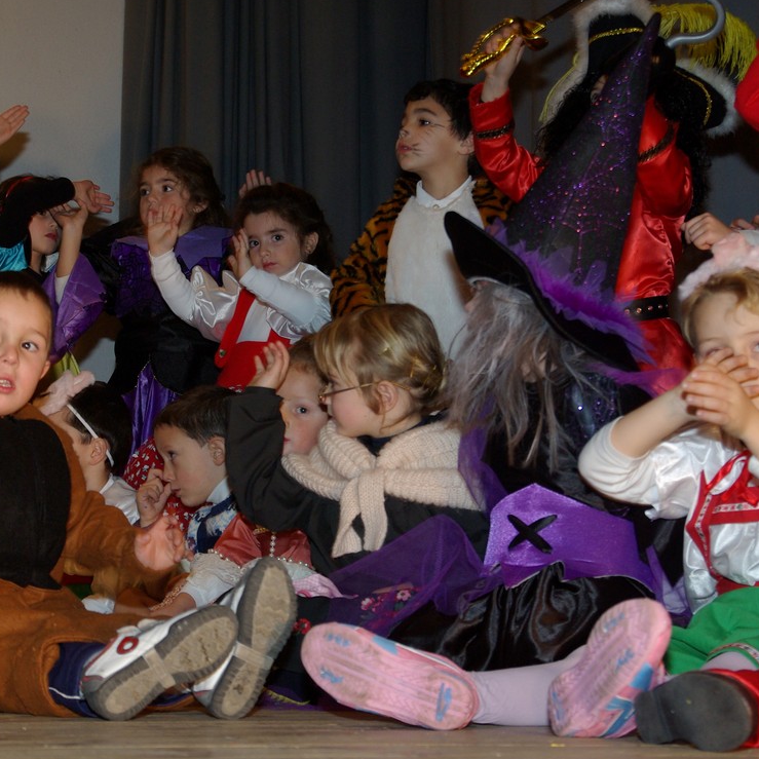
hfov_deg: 20.5
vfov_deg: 20.6
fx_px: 2084
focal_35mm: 84
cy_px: 376
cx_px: 230
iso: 400
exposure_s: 1/60
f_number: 5.6
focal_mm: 38
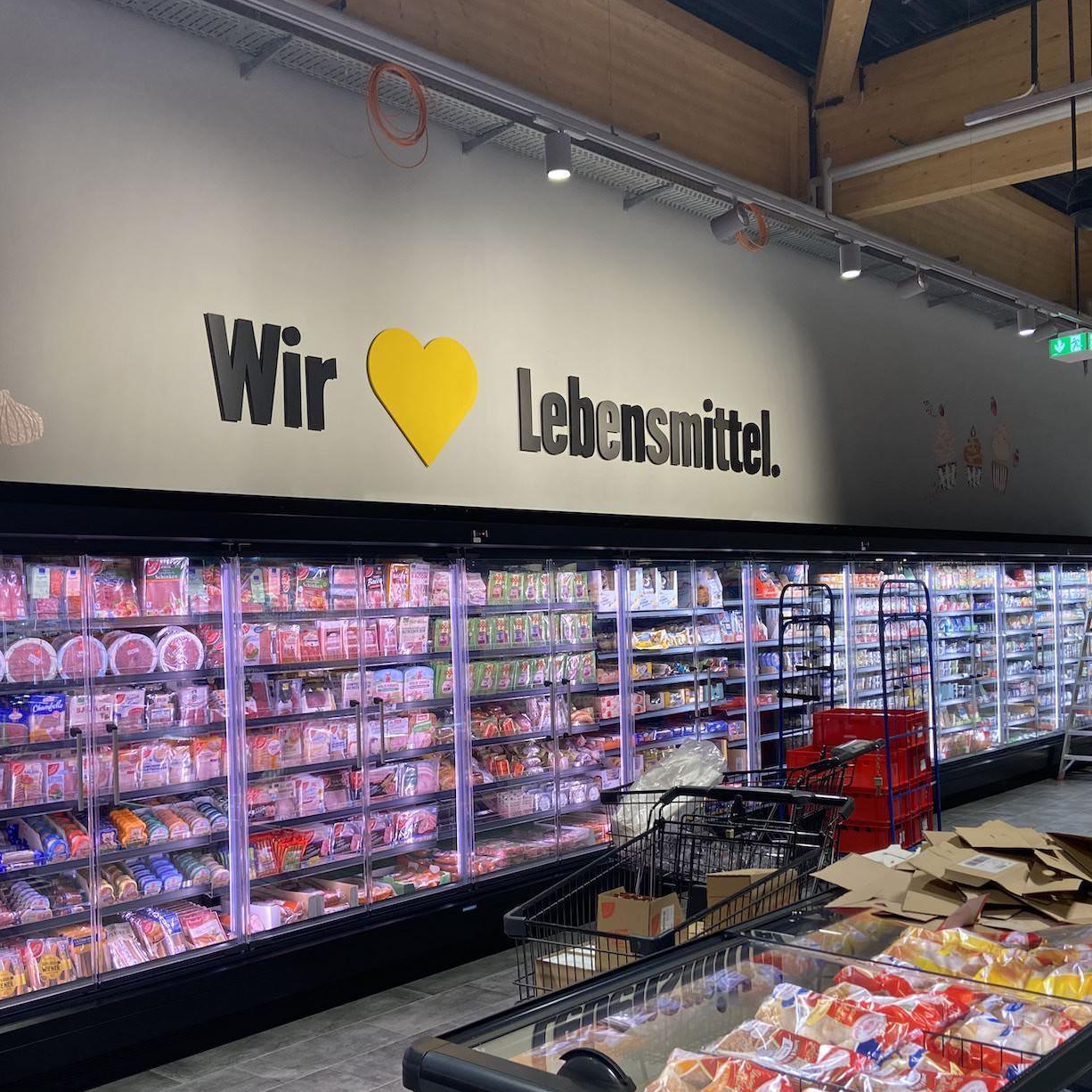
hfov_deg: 46.0
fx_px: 1285
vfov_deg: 45.9
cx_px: 571
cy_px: 630
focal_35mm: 36
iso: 125
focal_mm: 4.25
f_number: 1.8
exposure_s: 1/121
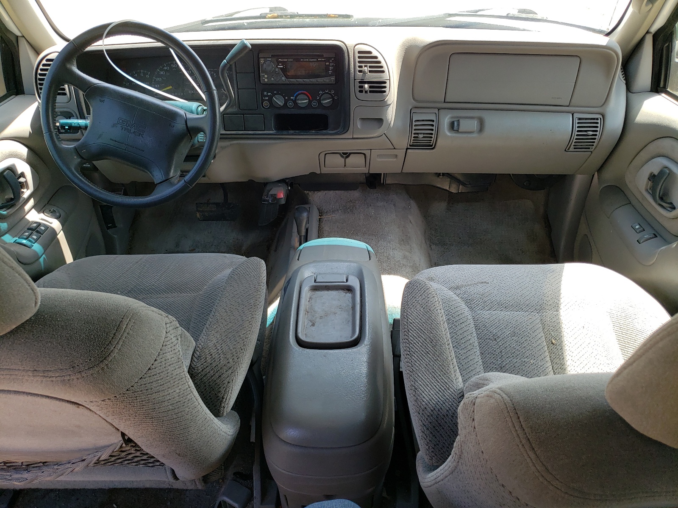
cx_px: 339
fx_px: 509
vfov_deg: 53.1
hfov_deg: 67.3
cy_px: 254
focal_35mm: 26
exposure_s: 1/303
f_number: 1.5
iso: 50
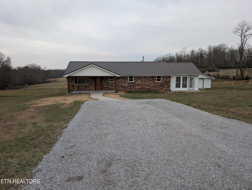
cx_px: 126
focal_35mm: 24
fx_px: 175
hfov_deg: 71.5
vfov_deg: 56.9
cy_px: 95
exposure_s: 1/47.2
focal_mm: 6.9
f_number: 1.68
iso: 23
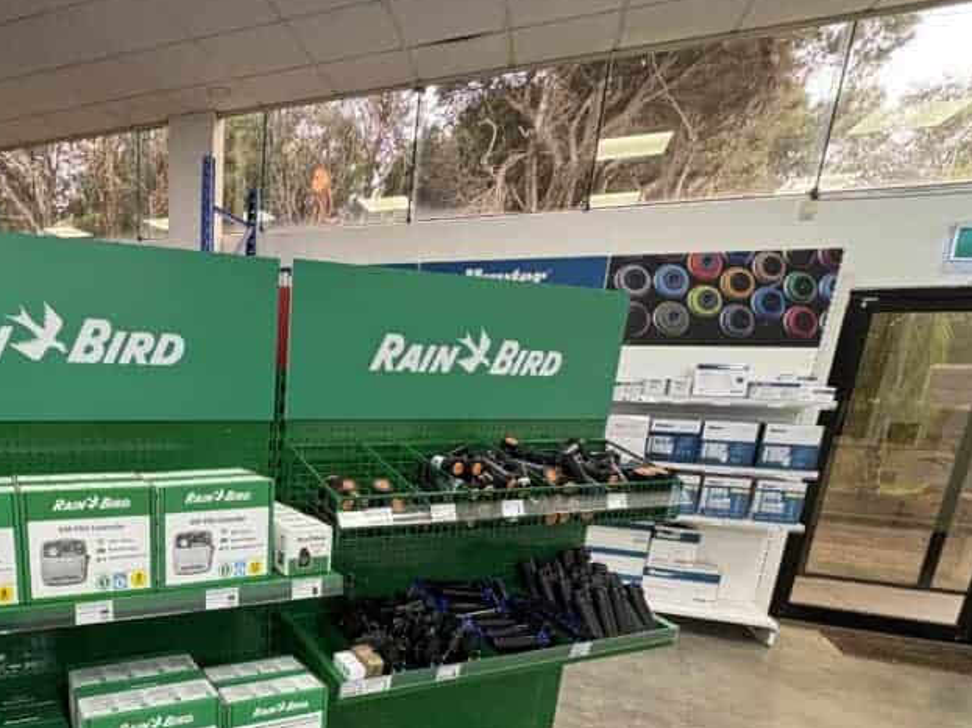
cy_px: 538
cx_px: 231
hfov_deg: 68.6
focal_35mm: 23
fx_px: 646
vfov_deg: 56.2
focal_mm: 2.22
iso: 250
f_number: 2.2
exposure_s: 1/50
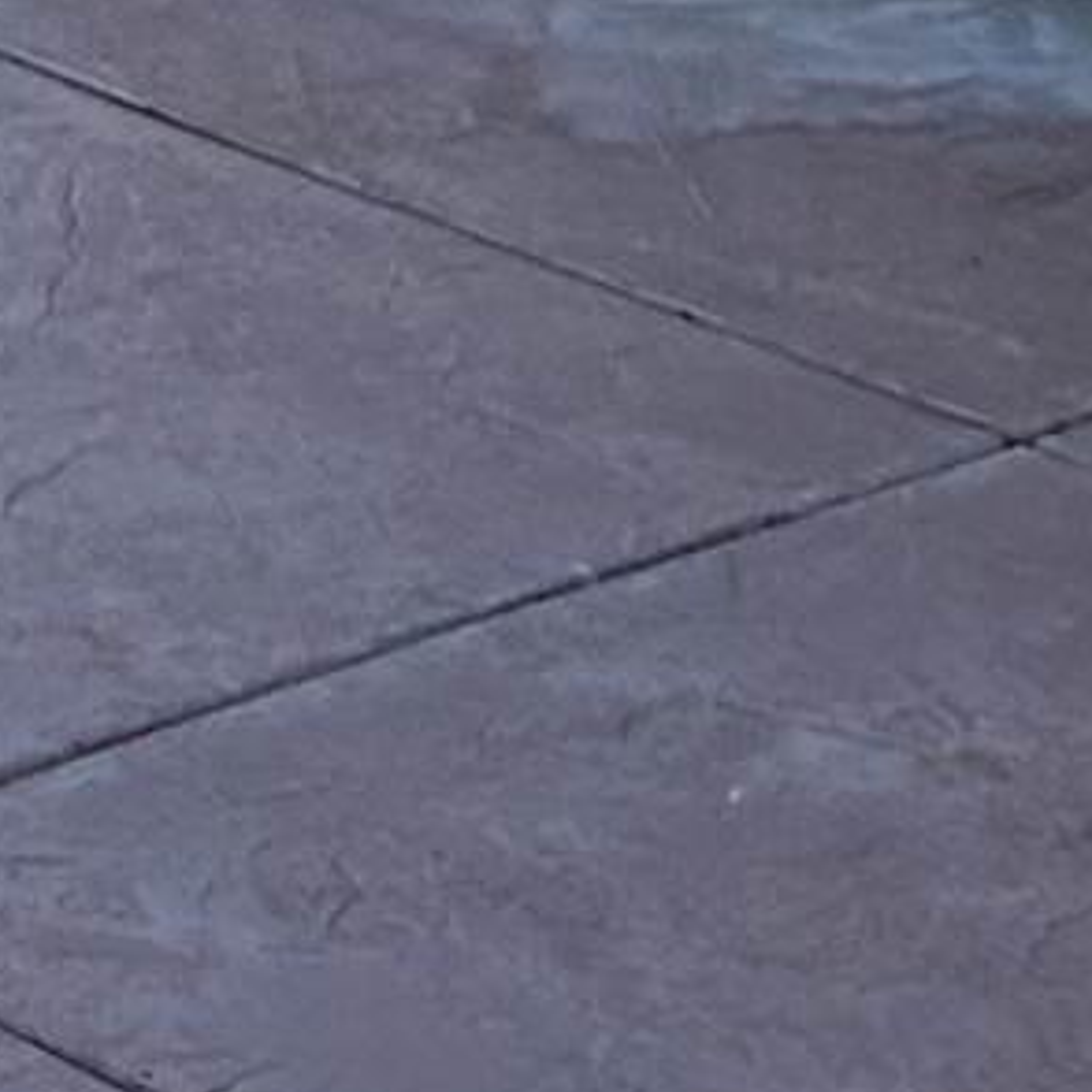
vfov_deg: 6.5
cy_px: -2359
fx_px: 8566
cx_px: -620
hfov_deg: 7.2
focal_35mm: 240
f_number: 1.5
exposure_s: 1/1252
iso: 50
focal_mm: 5.7
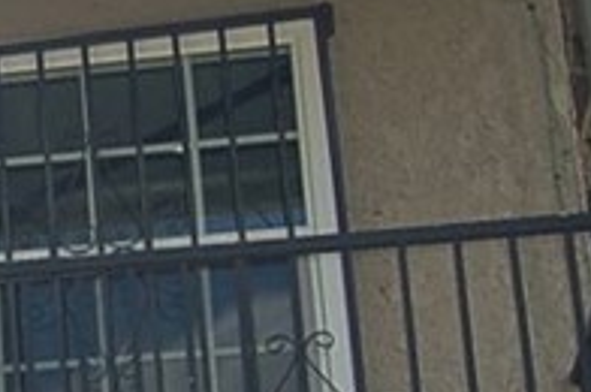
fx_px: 2573
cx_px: -534
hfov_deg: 11.9
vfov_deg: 8.7
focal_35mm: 157
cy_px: 368
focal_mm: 20
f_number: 5.6
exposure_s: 1/500
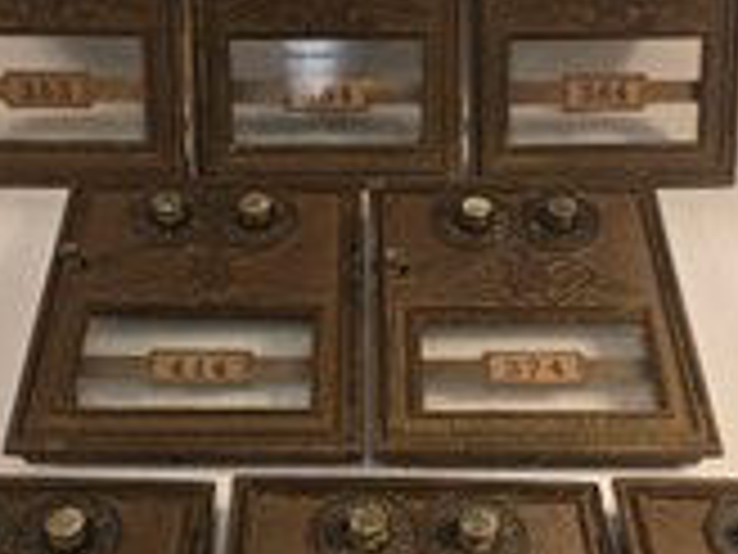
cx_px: 389
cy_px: 385
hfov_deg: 39.6
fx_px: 1023
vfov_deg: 30.0
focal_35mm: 48
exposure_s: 1/120
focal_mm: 6.3
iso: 64
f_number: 1.7
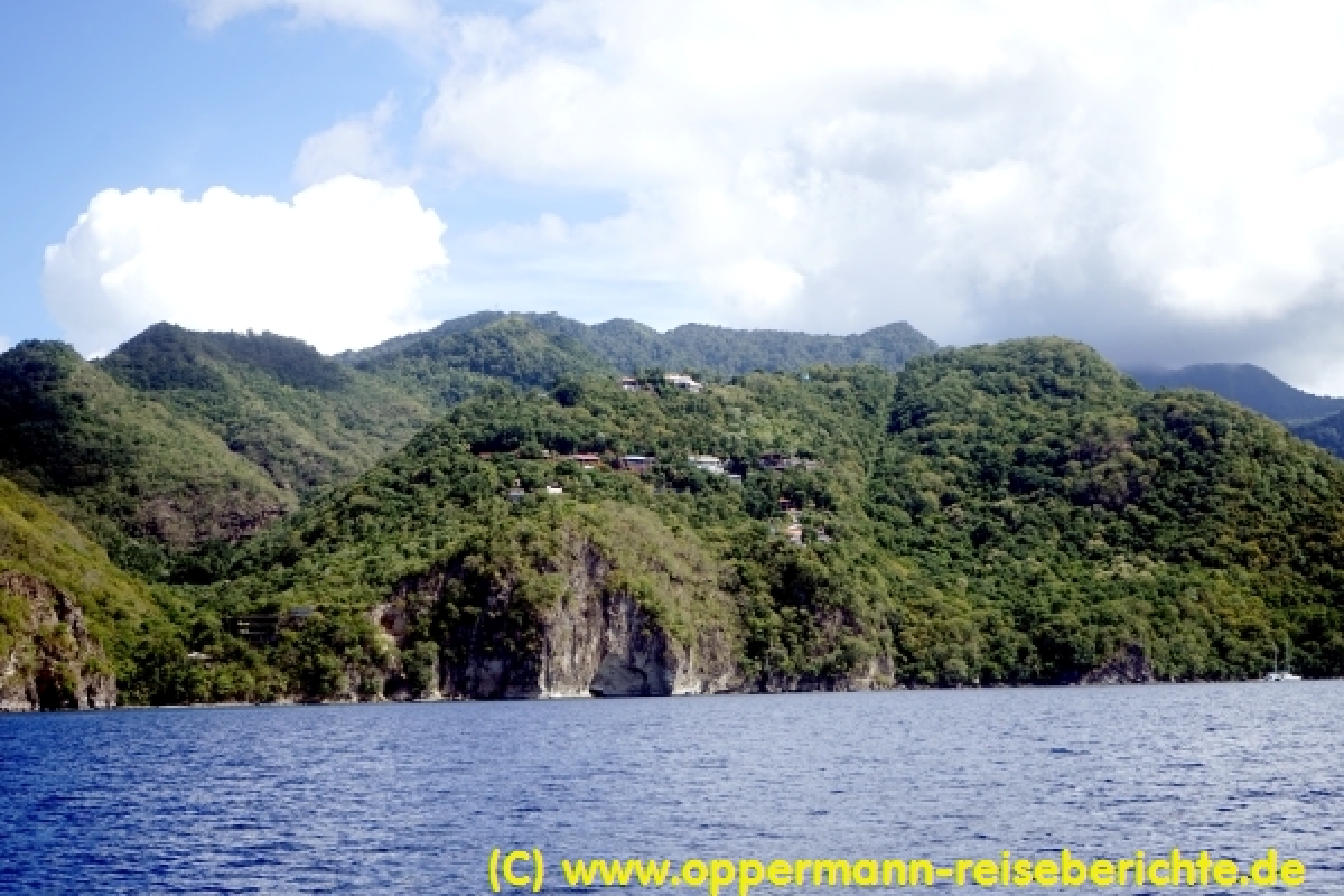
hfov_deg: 28.8
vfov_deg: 19.5
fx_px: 2613
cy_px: 448
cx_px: 672
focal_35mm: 70
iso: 100
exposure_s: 1/500
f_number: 5.6
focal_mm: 70
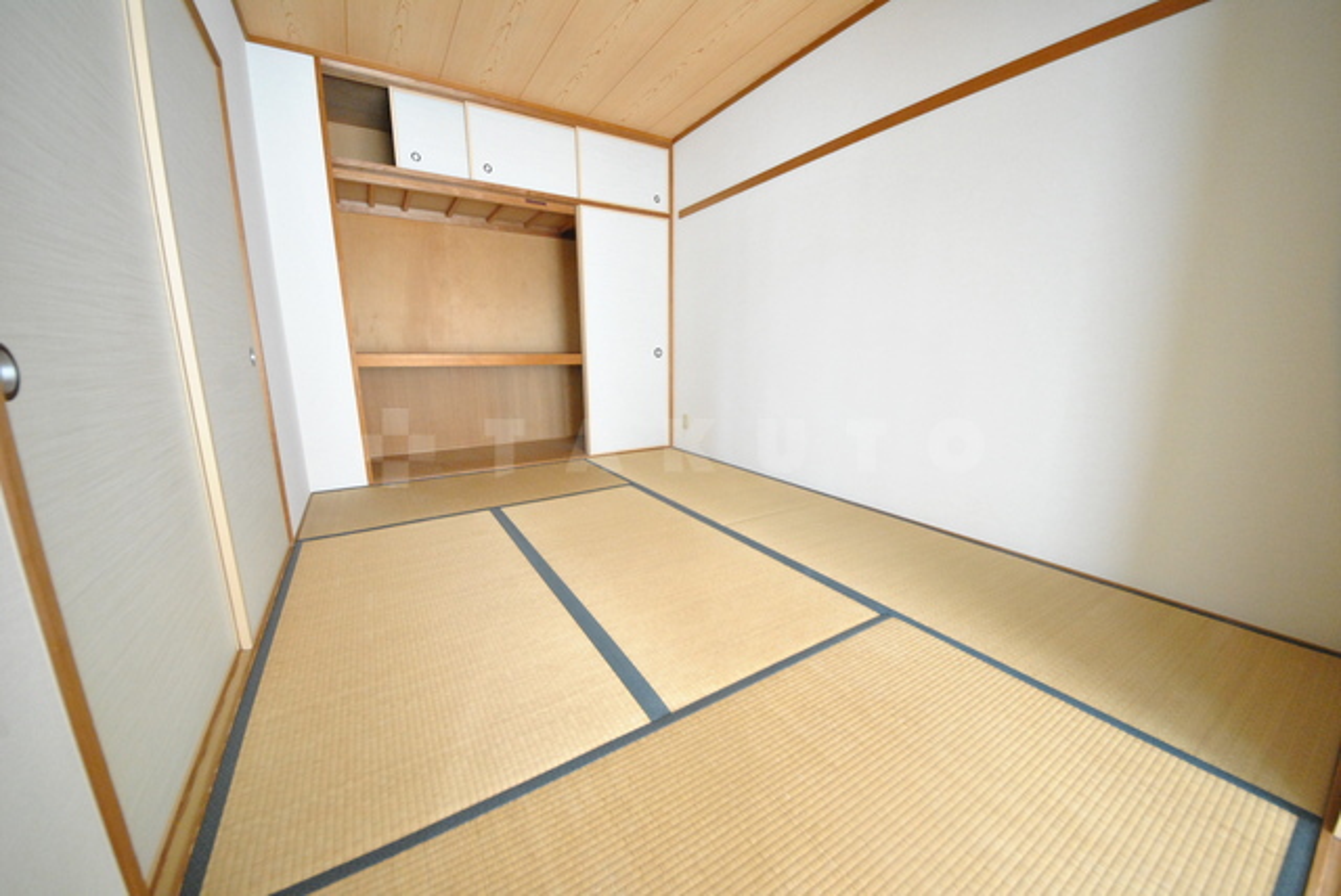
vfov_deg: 90.1
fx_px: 447
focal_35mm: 12
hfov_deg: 112.6
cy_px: 448
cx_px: 670
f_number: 4.5
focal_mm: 8
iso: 1600
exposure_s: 1/13
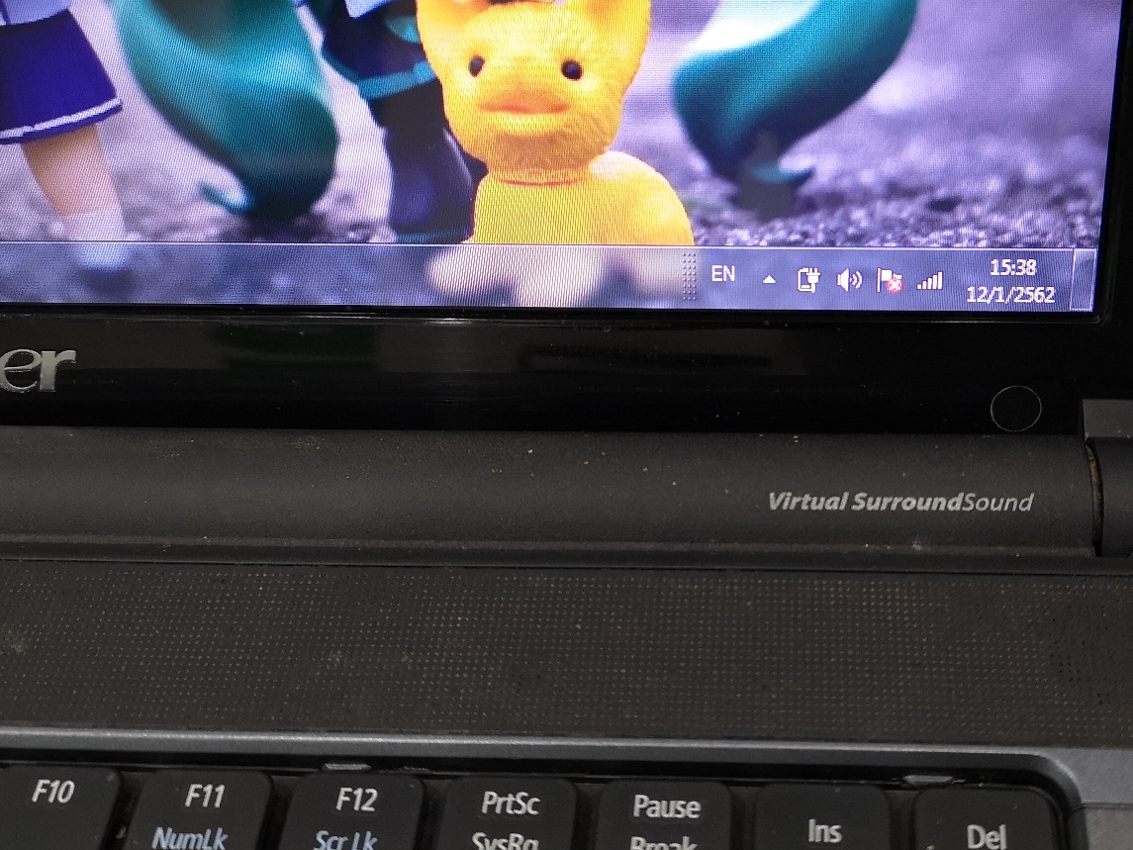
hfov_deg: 43.3
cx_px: 739
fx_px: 1408
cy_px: 421
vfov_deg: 33.6
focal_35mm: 43
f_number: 1.8
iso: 400
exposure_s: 1/100
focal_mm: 3.95
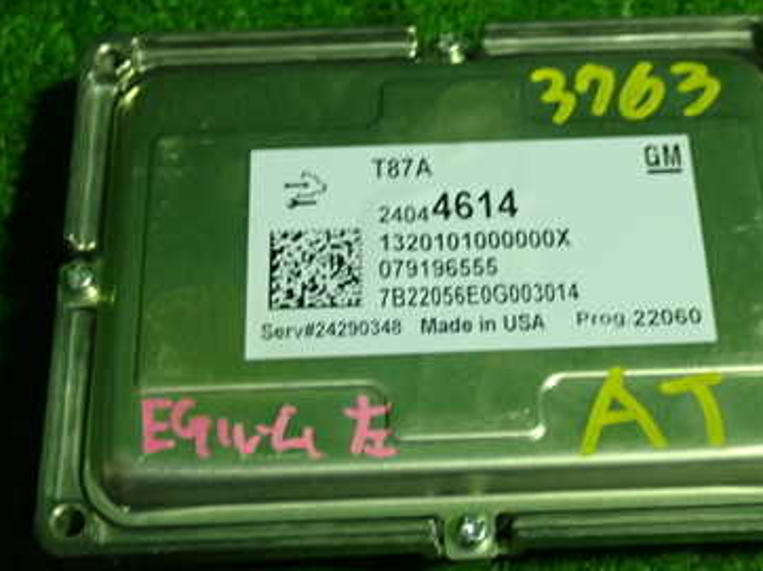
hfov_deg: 28.5
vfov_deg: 21.6
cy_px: 253
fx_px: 1498
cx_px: 459
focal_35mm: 68
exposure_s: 1/40
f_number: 2.8
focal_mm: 7.31
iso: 250
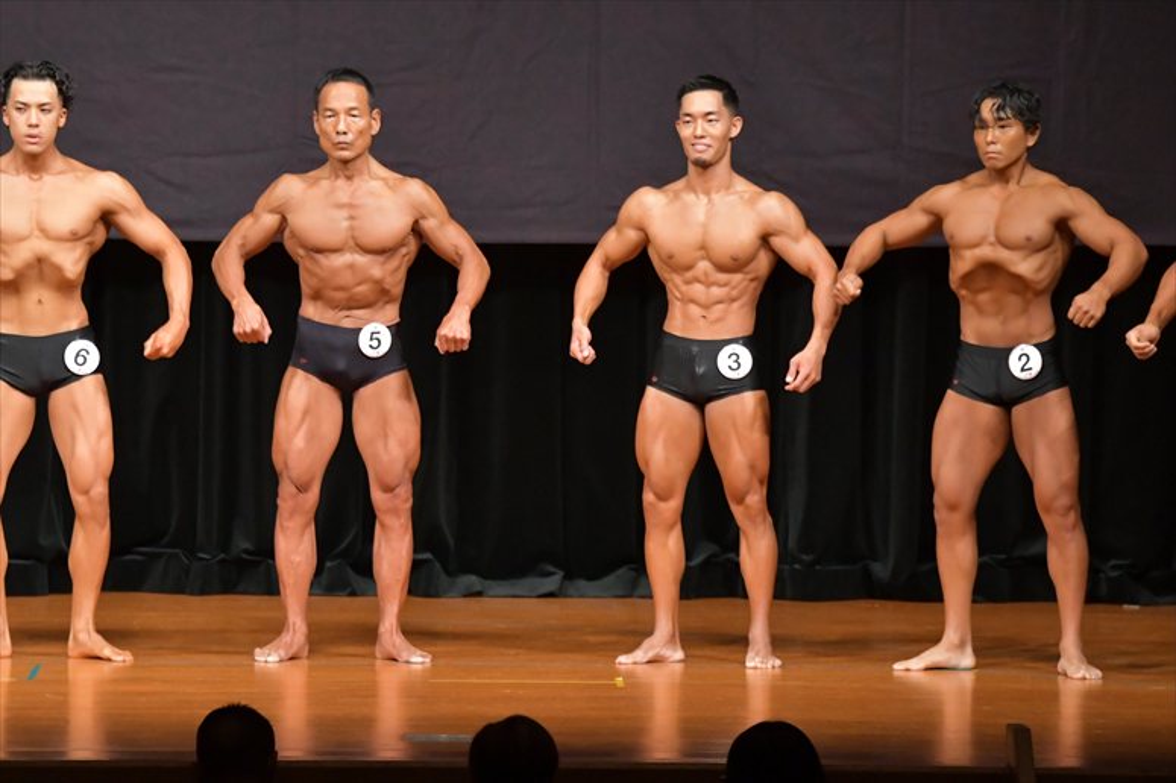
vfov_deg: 5.4
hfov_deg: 8.1
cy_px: 392
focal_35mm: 255
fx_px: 8326
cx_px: 588
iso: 6400
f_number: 5.6
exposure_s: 1/400
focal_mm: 170
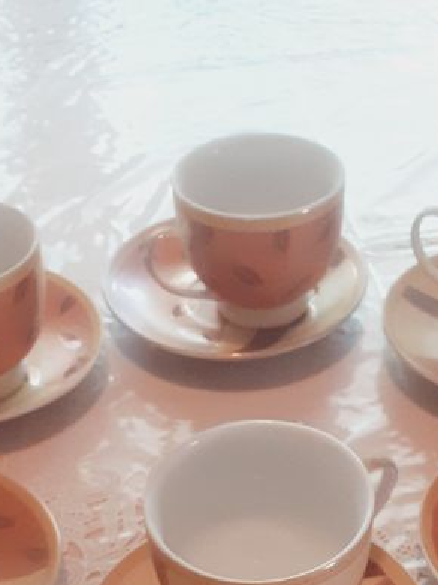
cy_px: 676
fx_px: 1165
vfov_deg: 25.6
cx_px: 277
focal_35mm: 69
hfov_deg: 21.2
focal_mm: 3.6
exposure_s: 1/50
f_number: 1.9
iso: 160
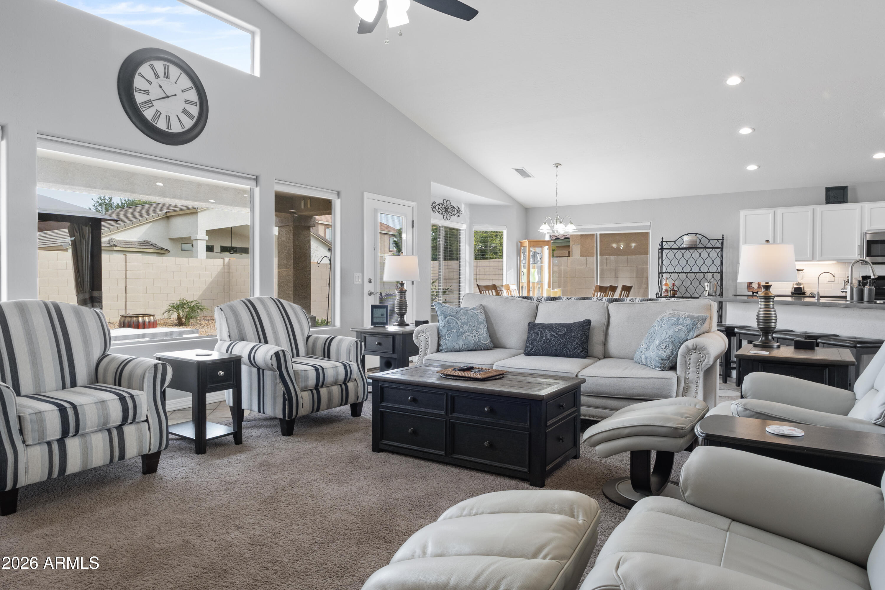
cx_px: 442
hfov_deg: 78.6
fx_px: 541
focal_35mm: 22
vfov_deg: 57.2
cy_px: 295
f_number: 9
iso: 250
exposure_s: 1/5
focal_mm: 15
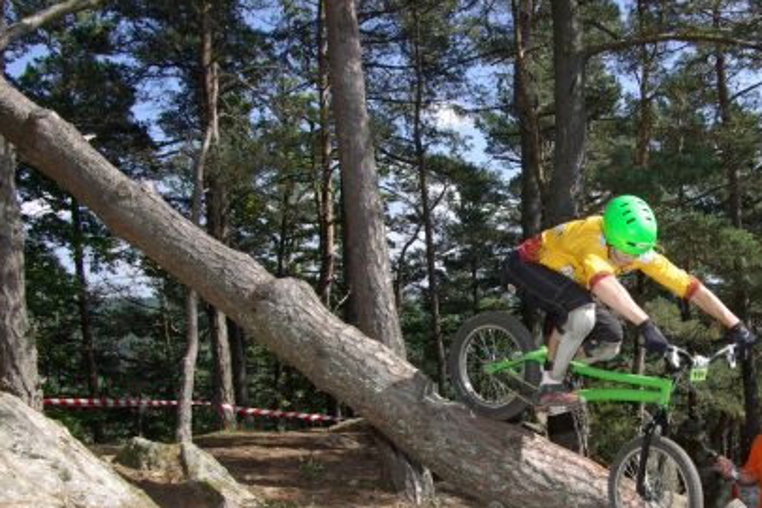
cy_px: 330
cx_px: 532
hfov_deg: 47.3
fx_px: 847
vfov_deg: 33.2
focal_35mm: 40
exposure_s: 1/180
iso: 100
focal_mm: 18
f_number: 6.7
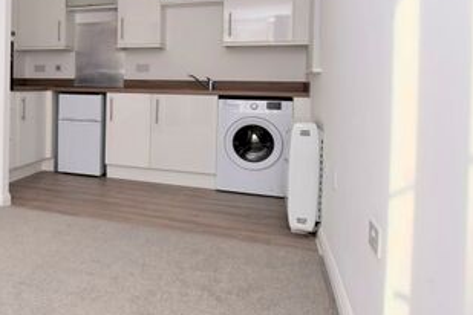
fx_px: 447
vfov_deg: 38.2
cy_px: 89
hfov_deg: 47.9
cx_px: 18
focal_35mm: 34
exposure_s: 1/125
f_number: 5.6
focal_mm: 10
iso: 140
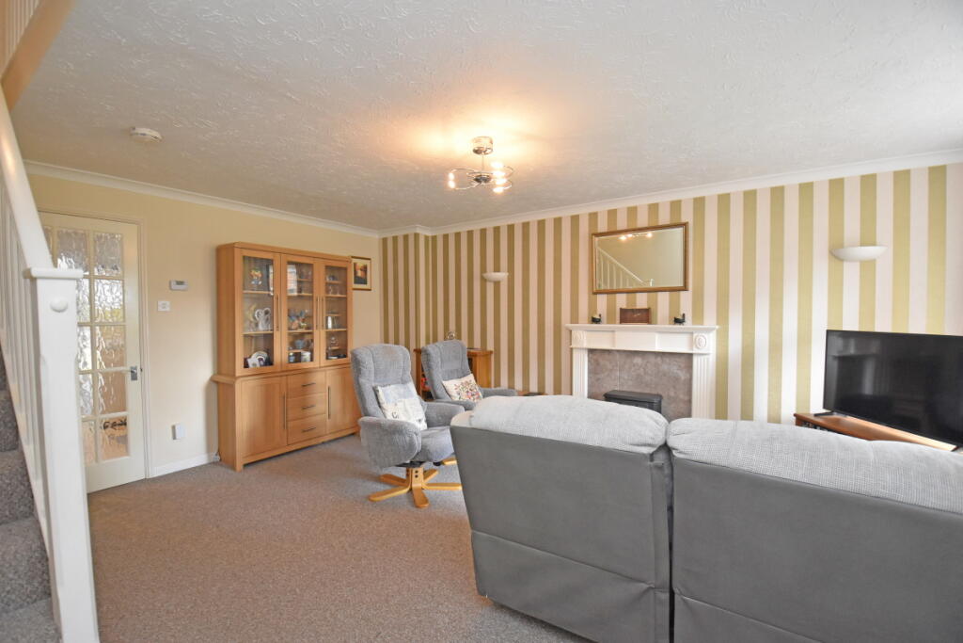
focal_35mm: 15
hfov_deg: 100.4
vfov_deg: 77.3
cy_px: 322
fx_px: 401
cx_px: 482
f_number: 4
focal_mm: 10
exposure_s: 1/60
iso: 1600
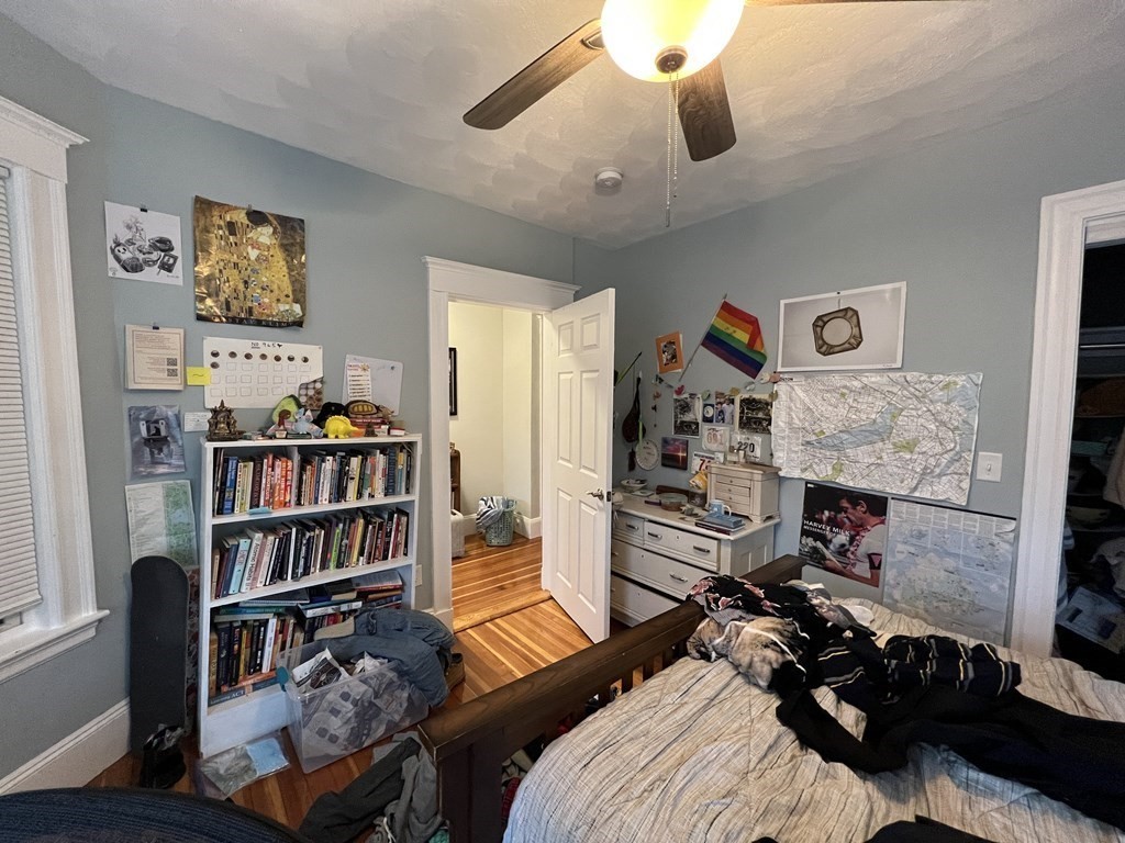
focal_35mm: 13
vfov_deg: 89.9
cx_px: 562
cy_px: 422
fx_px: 422
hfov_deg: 106.2
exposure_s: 1/60
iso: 400
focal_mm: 1.57
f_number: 1.8
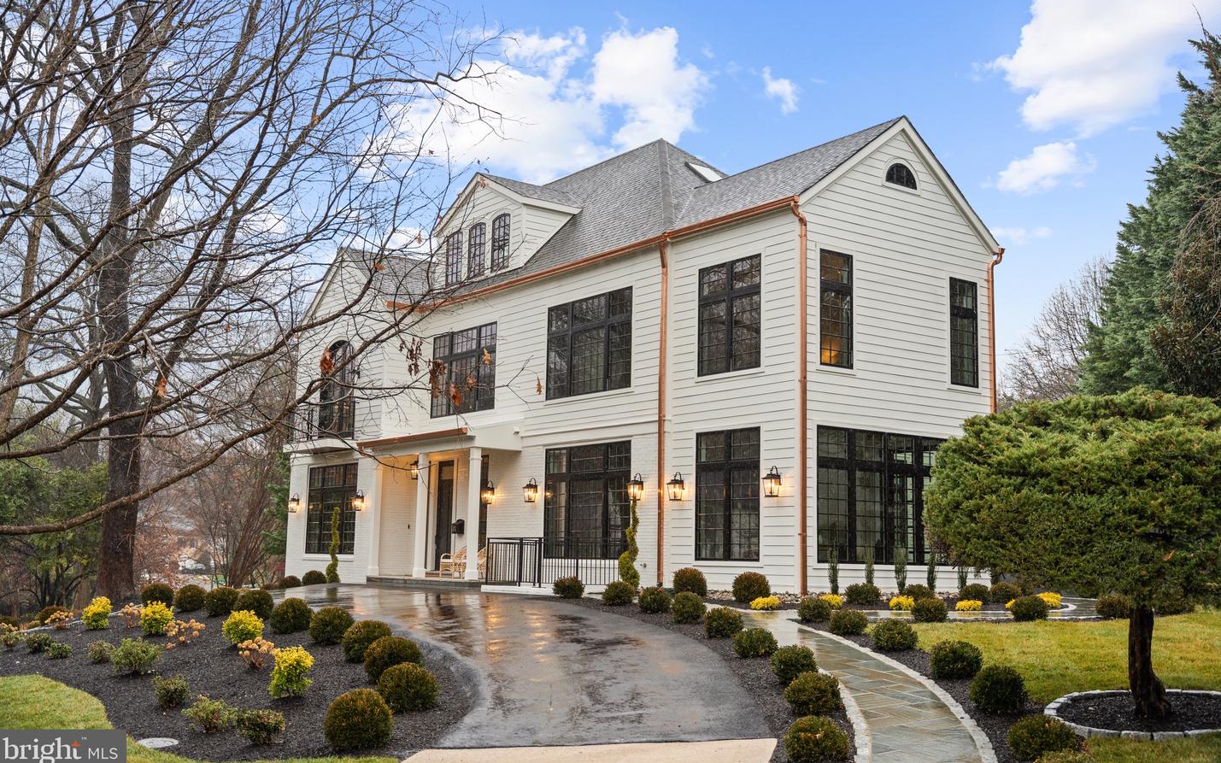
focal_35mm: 38
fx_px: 1275
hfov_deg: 51.2
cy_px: 363
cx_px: 608
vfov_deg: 33.3
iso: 400
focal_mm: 37.3
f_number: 2.8
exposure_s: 1/500
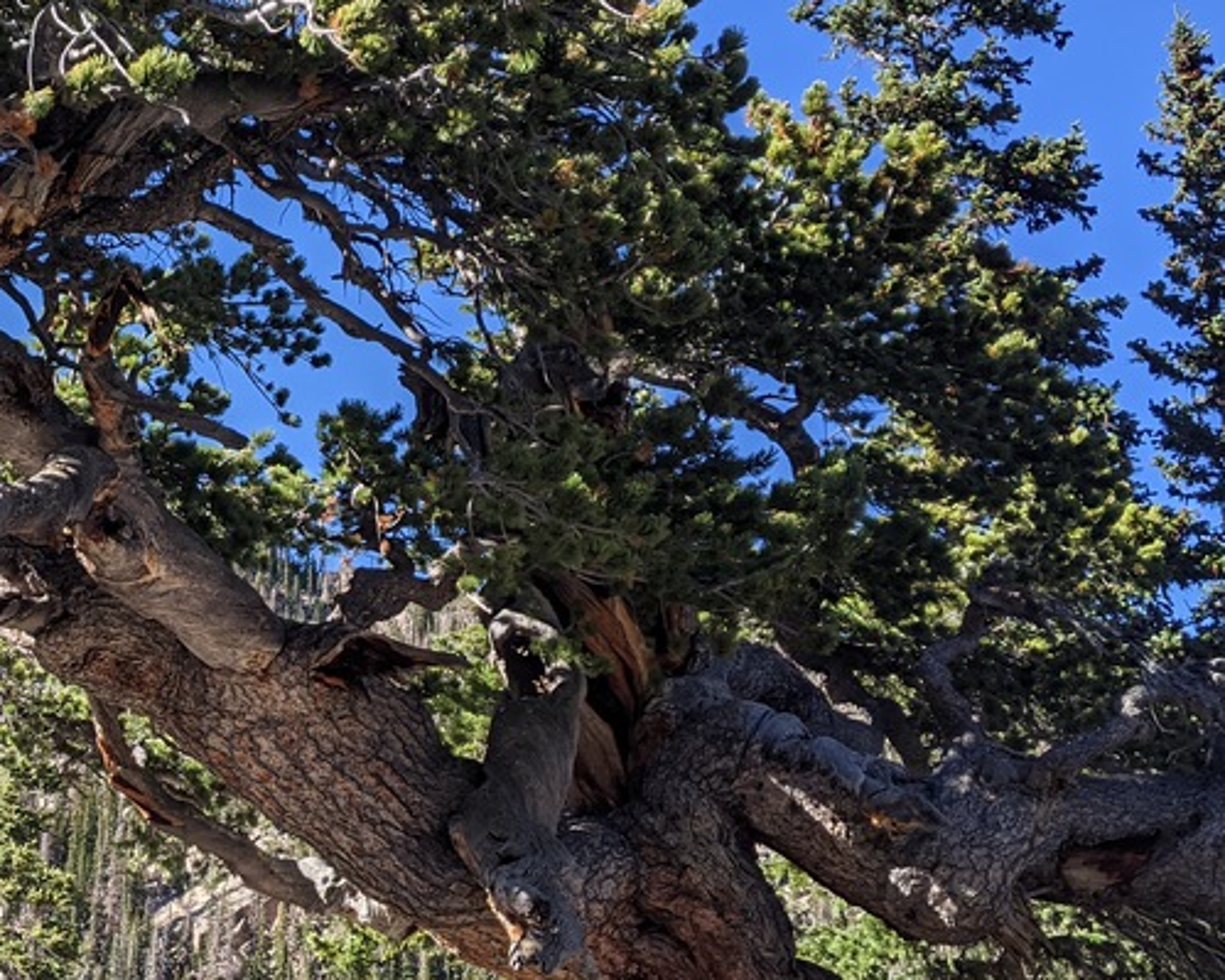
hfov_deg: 33.5
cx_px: 210
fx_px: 1957
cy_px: 488
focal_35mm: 54
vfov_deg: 28.1
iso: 51
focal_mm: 4.44
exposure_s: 1/1381
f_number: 1.8
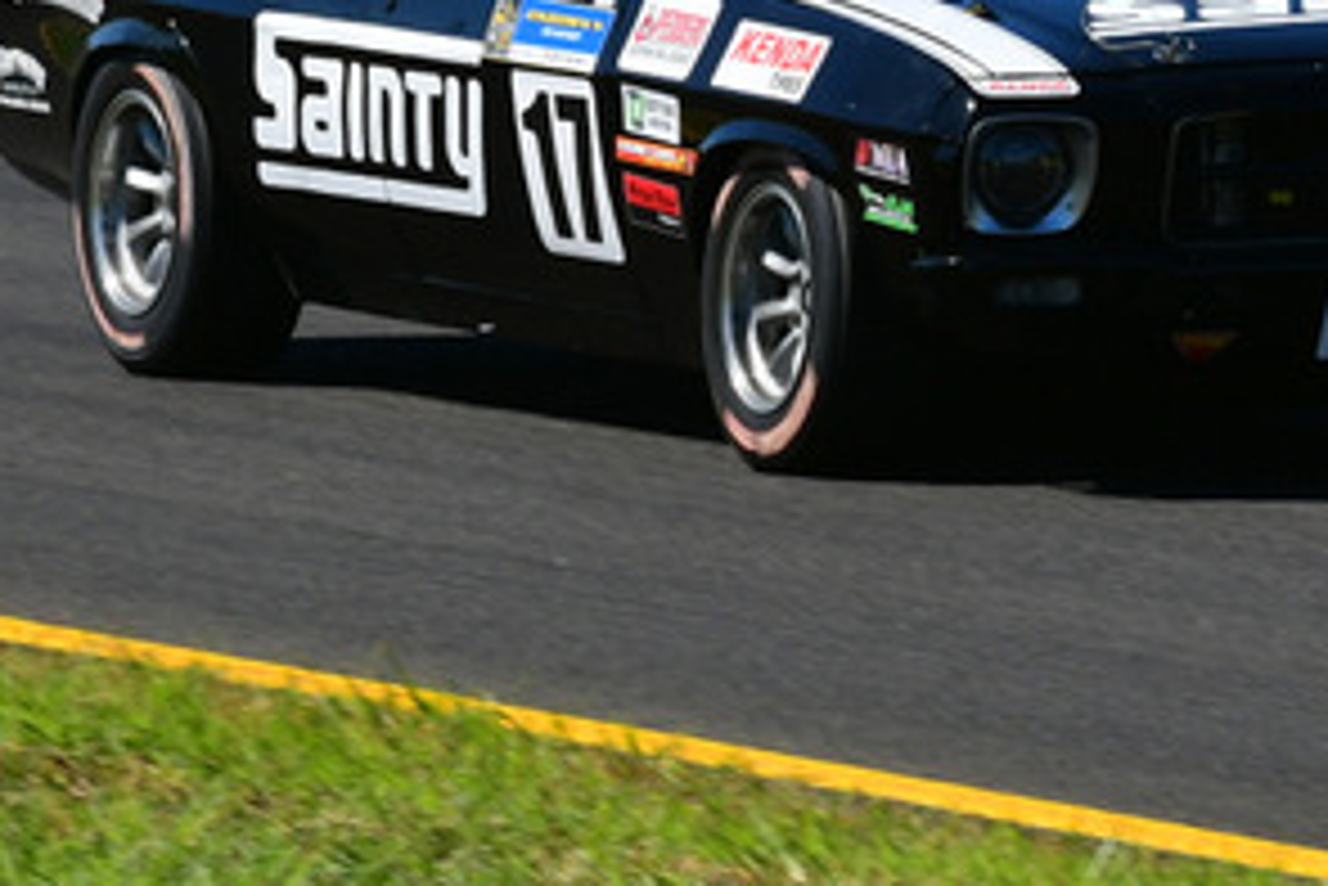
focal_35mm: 1464
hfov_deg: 1.4
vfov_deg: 0.9
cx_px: 1107
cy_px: -283
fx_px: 54029
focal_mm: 360
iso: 500
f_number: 13
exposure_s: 1/640
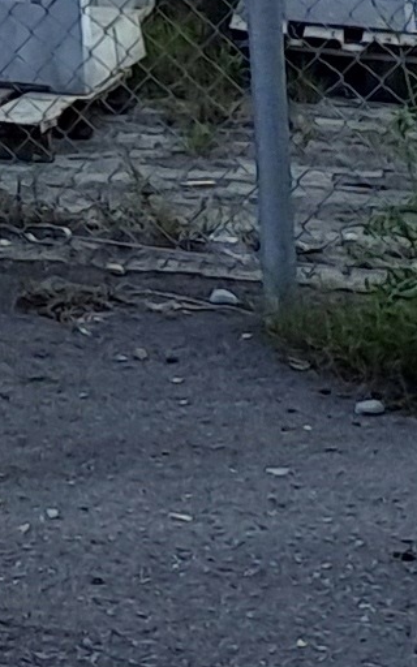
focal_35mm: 207
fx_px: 3764
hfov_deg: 5.2
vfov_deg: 8.8
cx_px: -1513
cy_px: -1119
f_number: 1.8
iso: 32
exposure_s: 1/382
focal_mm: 4.65
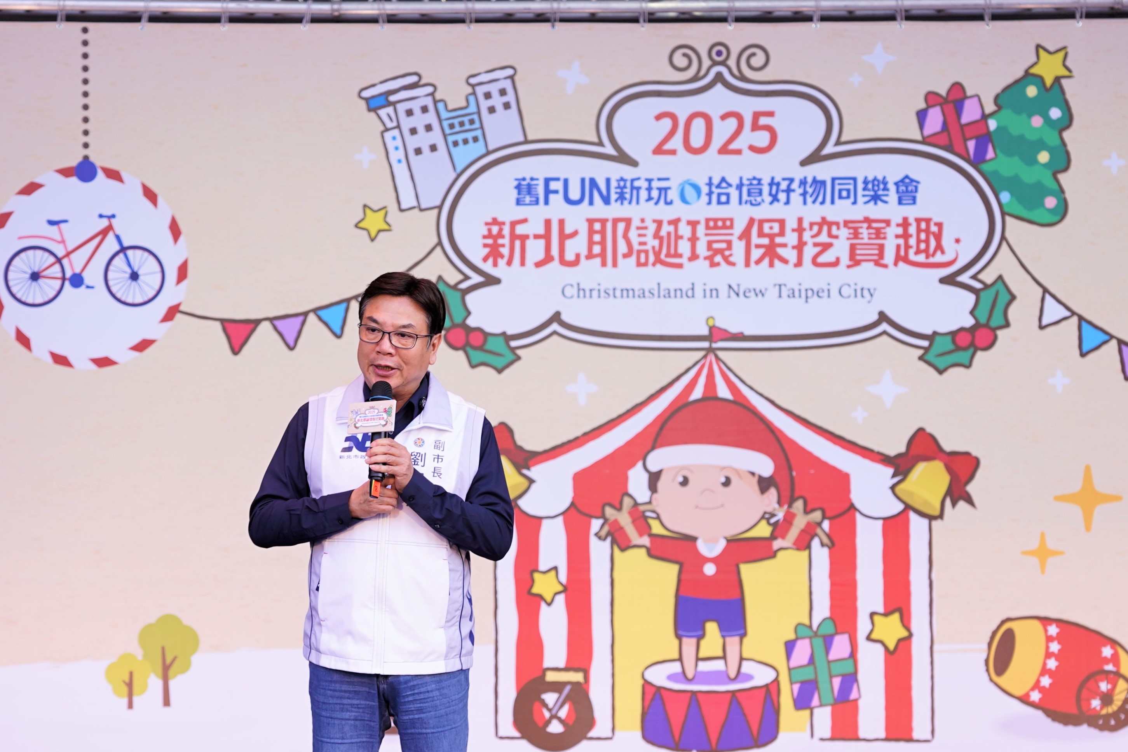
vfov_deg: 19.5
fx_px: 2193
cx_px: 564
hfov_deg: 28.8
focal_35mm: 70
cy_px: 376
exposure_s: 1/160
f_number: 4
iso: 125
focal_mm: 70
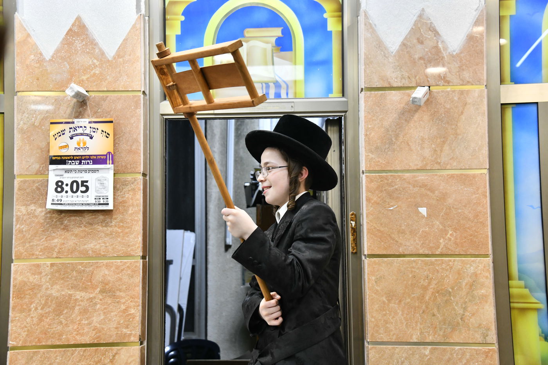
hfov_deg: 32.4
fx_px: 944
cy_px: 182
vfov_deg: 21.9
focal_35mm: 62
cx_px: 274
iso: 1600
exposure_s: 1/200
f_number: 5.6
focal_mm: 62
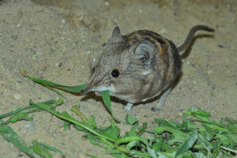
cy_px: 79
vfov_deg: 9.9
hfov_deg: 14.9
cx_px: 118
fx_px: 907
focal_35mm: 138
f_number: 11
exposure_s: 1/60
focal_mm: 92
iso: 800
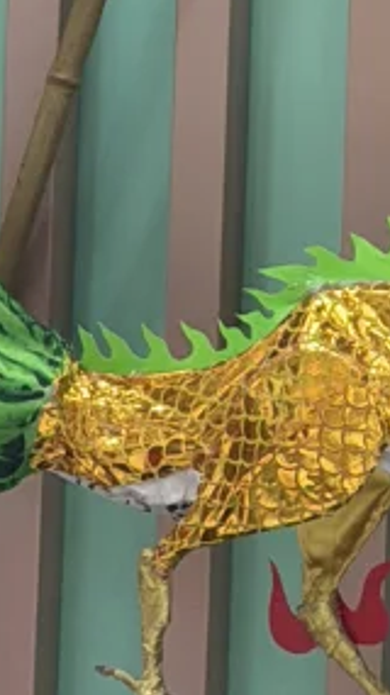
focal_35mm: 264
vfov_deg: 8.0
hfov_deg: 4.5
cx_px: 1029
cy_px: -432
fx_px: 4861
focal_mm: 6.76
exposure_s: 1/145
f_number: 1.78
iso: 100
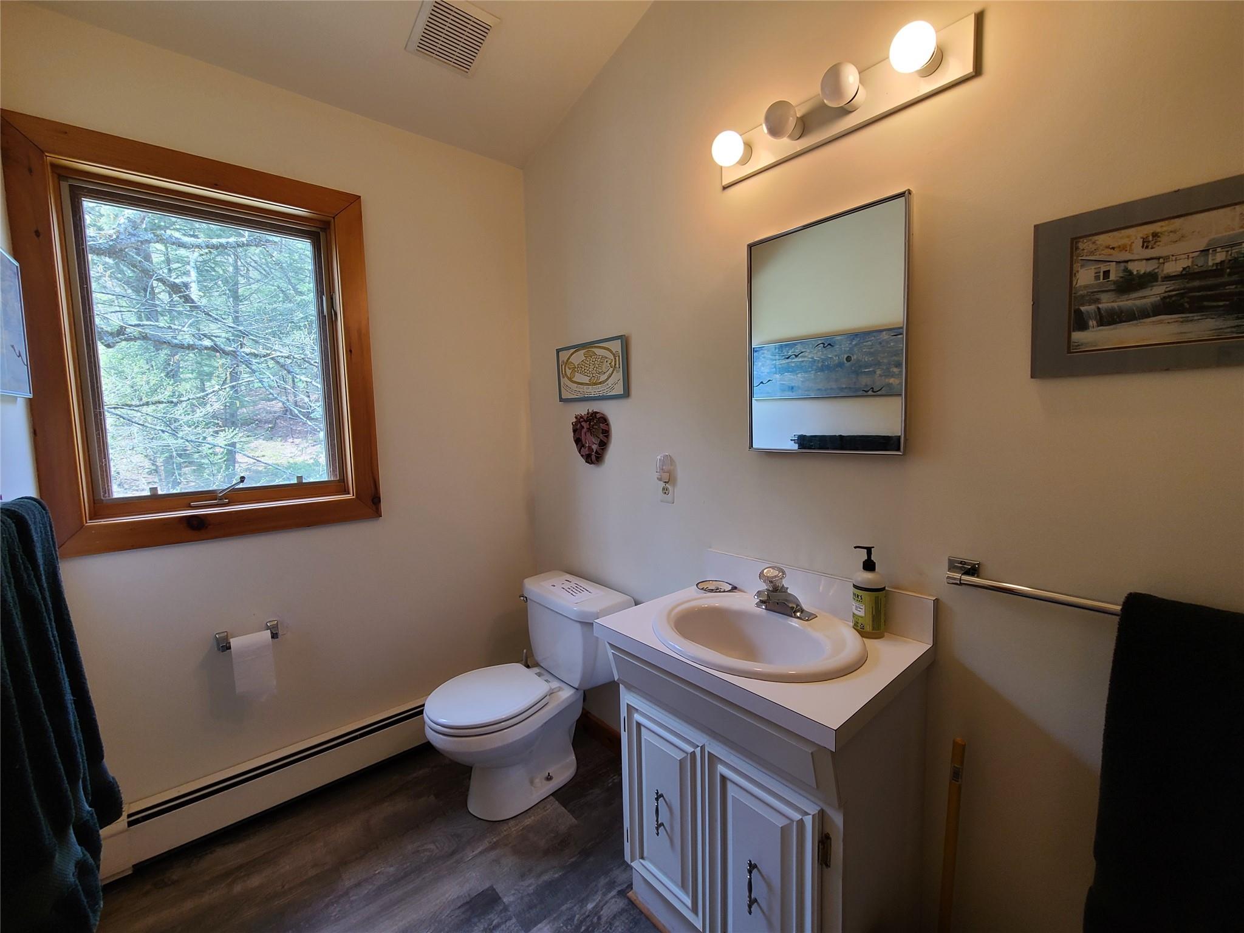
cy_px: 466
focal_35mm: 13
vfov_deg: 89.9
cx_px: 622
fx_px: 467
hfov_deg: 106.2
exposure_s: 1/60
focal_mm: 2.2
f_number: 2.2
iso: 125
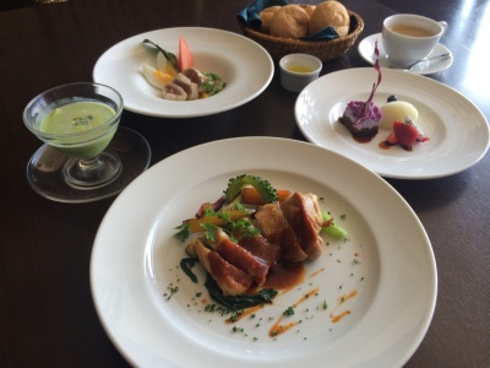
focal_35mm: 30
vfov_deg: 46.8
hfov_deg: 60.0
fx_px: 425
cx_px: 245
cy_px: 184
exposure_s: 1/129
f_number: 2.2
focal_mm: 4.12
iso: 32
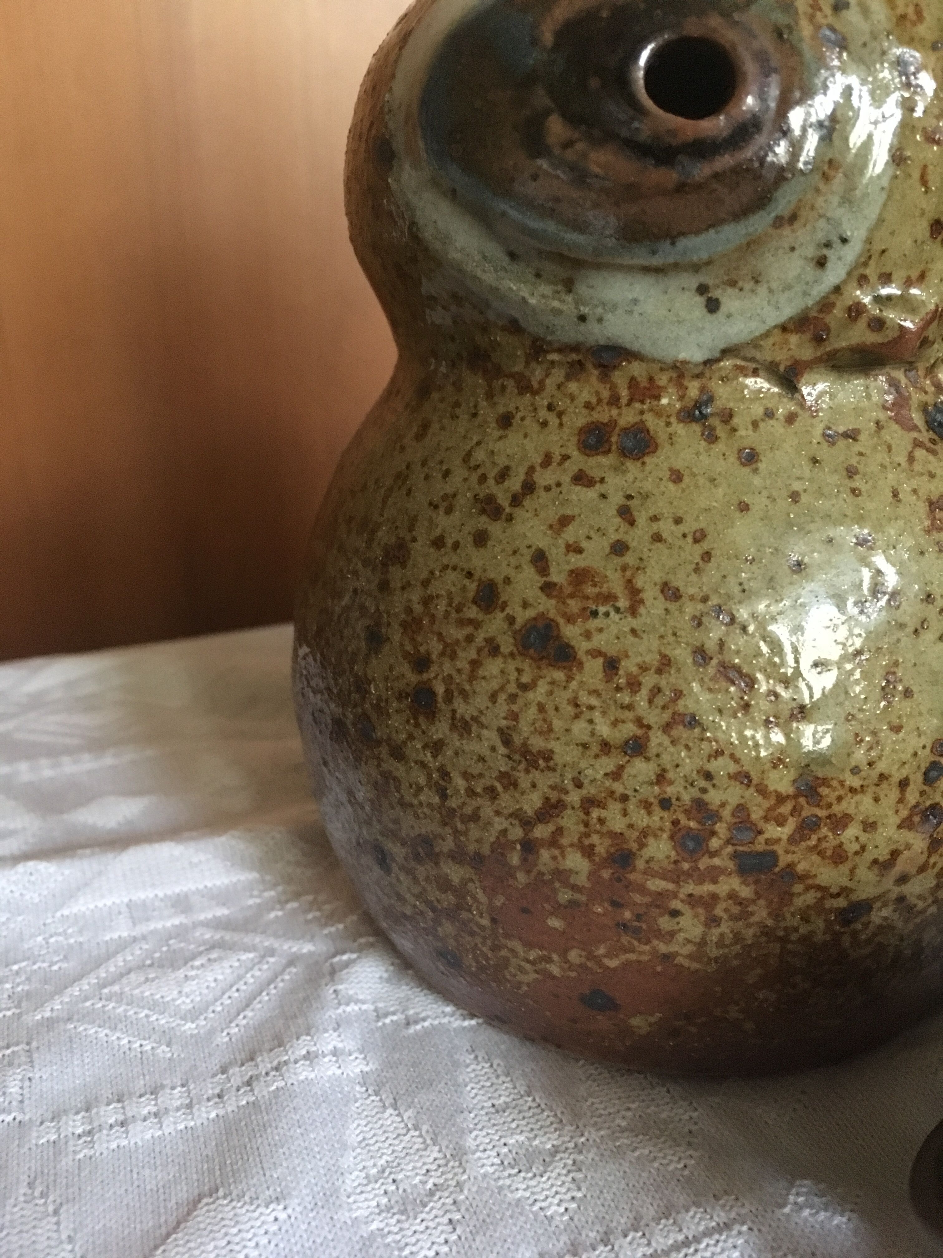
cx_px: 472
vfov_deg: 61.7
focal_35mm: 29
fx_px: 1053
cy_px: 629
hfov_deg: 48.2
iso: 320
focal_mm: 4.15
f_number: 2.2
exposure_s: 1/17
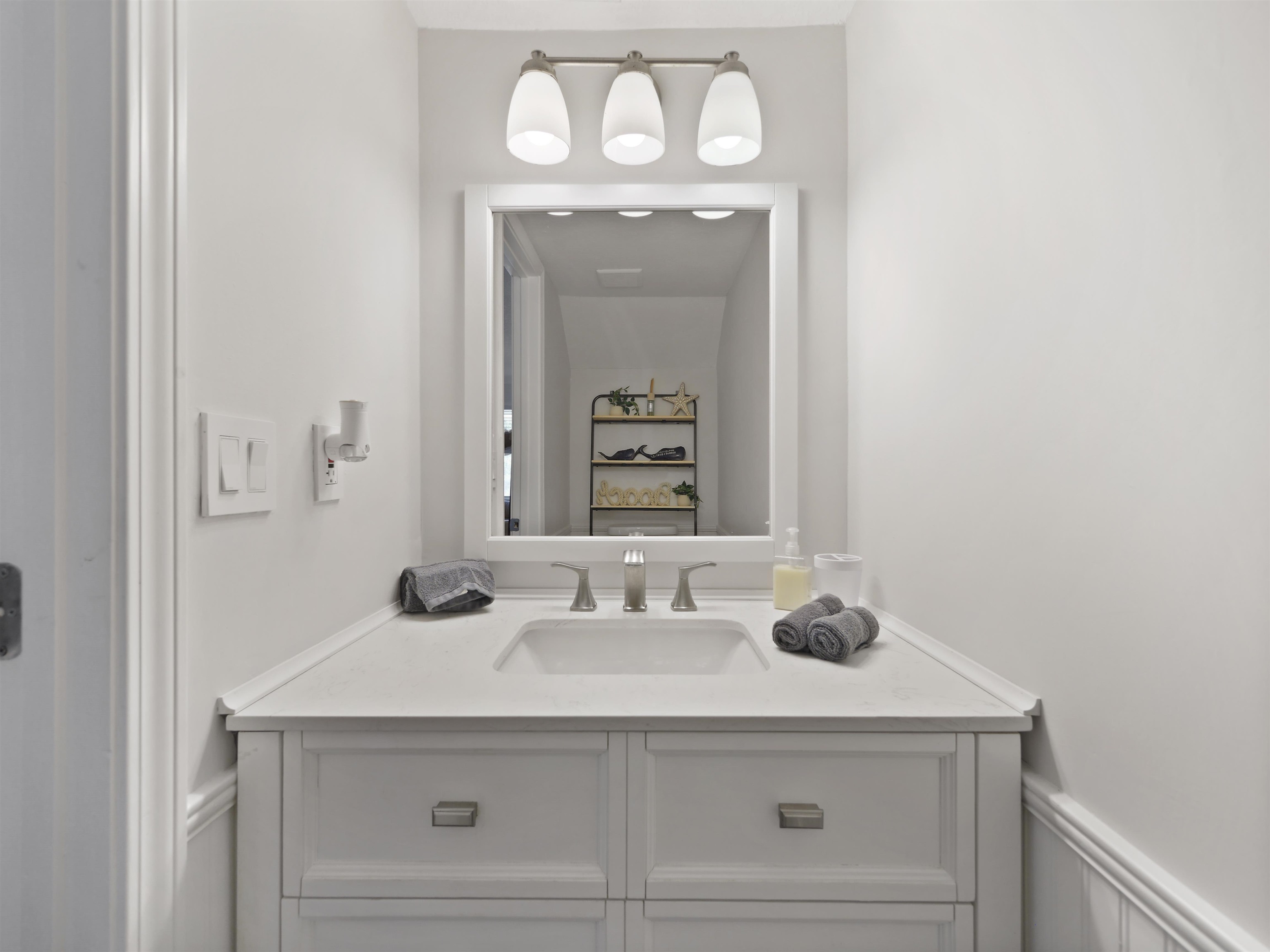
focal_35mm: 14
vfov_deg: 85.7
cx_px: 635
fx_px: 514
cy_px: 476
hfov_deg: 102.1
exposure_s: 1/20
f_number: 4
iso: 400
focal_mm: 7
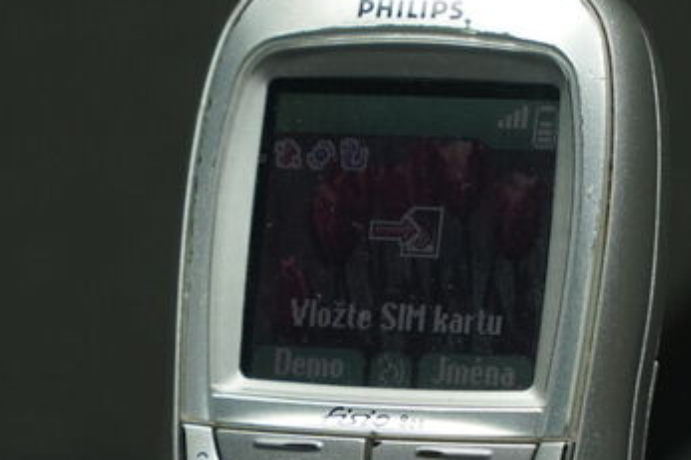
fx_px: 3722
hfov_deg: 10.6
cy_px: 502
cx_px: 401
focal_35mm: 194
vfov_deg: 7.0
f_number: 6.3
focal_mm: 70
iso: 1000
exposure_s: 1/160
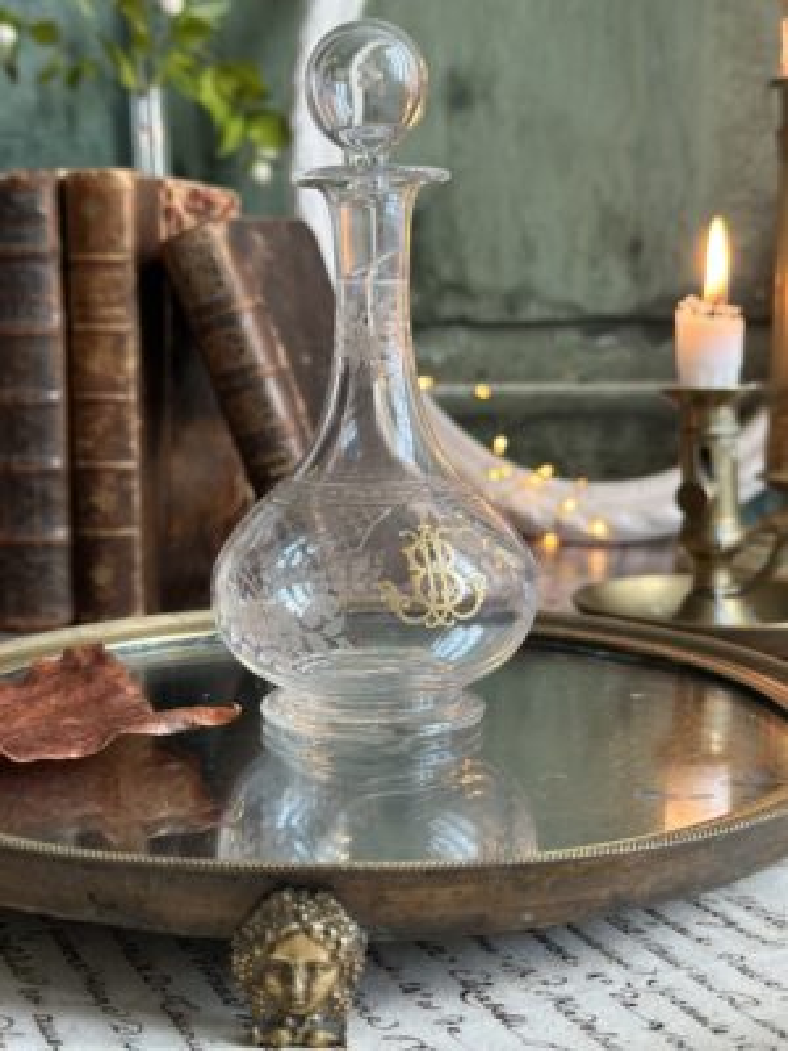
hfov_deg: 30.3
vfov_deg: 39.7
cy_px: 526
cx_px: 394
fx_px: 1457
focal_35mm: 48
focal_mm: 6.86
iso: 160
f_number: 1.78
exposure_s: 1/60
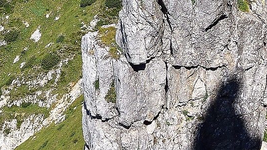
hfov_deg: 15.3
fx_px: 991
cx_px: 187
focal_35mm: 140
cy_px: -230
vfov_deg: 7.9
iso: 320
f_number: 11
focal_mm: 20
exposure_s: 1/500
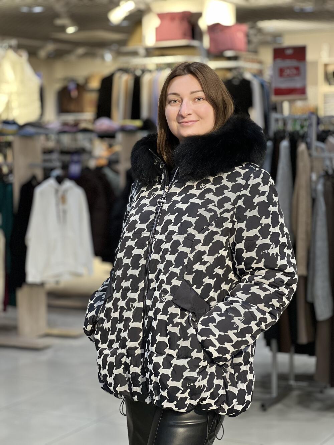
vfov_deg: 25.3
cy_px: 222
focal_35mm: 77
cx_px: 167
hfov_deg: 19.1
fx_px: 990
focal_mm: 9
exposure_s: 1/50
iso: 160
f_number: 2.8
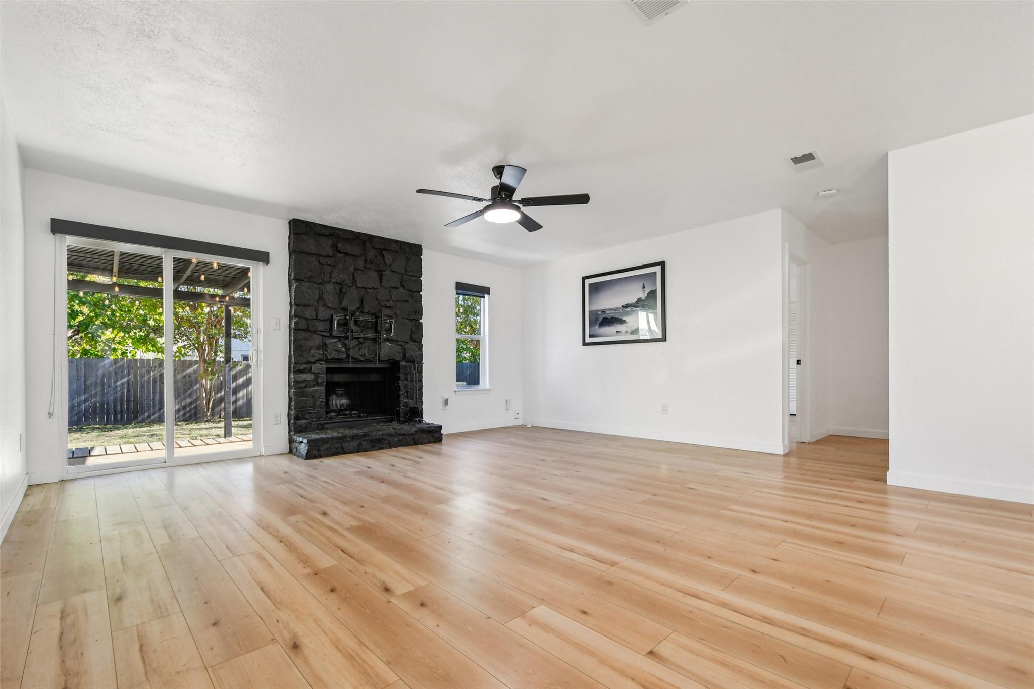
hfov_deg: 100.4
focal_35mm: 15
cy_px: 344
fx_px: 431
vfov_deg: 77.3
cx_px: 517
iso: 400
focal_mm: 10
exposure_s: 1/60
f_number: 8
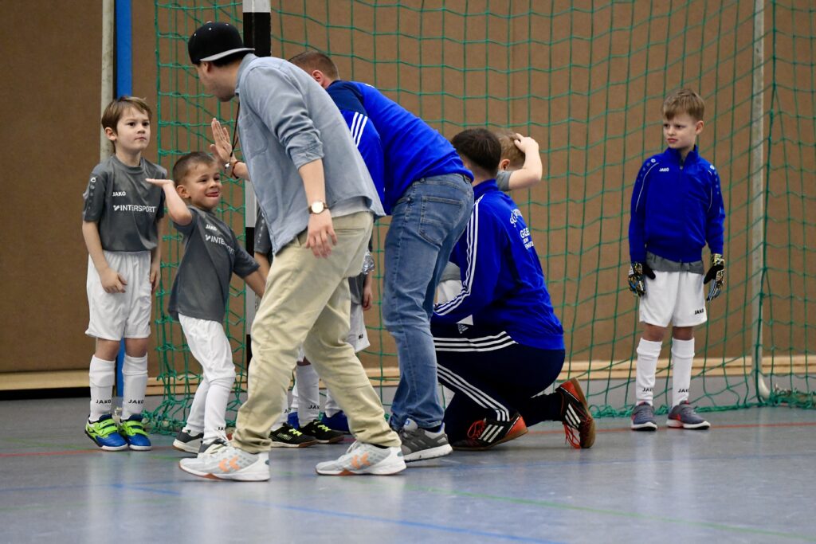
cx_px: 408
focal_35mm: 200
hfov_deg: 10.3
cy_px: 272
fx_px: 4534
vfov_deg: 6.9
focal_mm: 200
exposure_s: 1/1250
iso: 8000
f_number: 2.8
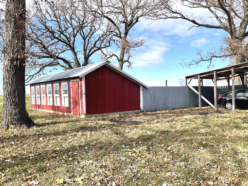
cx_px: 124
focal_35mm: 29
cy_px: 93
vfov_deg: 48.2
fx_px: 208
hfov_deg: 61.7
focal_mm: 3
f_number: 1.8
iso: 16
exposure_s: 1/1342
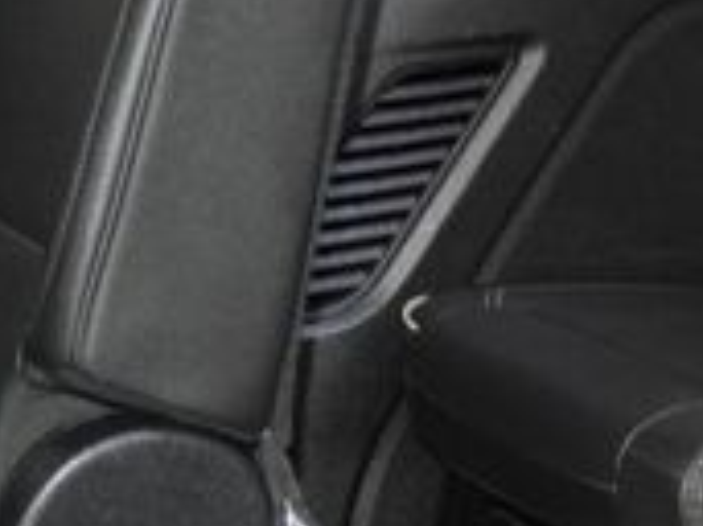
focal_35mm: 97
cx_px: 1131
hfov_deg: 17.6
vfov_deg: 15.2
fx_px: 1969
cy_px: 318
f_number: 3.5
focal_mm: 18
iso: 3200
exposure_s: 1/20
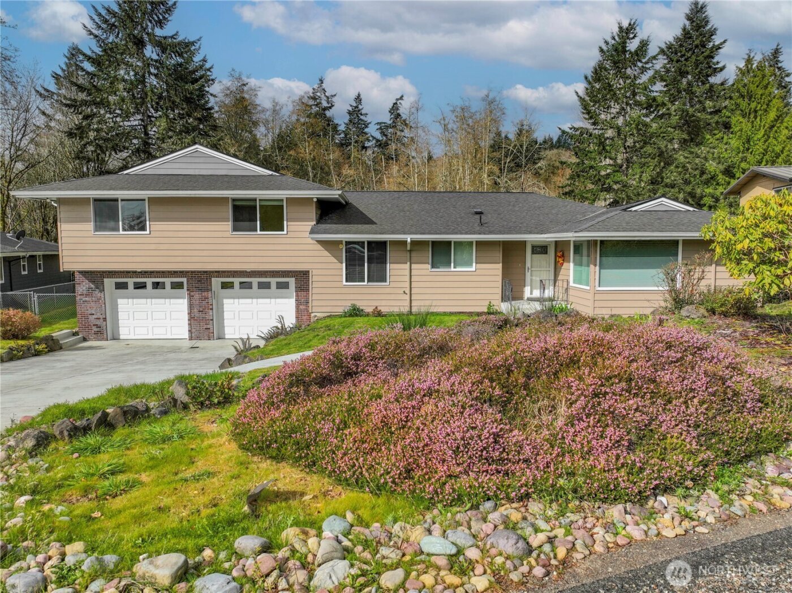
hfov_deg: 71.6
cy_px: 296
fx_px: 549
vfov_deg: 56.8
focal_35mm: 24
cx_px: 396
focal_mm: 12.29
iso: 100
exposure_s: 1/2000
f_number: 2.8
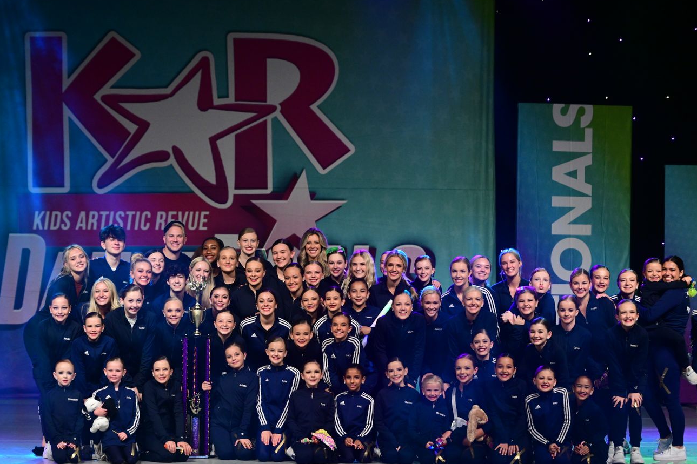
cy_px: 211
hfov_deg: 14.5
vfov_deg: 9.7
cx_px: 361
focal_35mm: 142
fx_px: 2749
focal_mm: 122
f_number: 3.2
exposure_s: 1/1000
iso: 3200
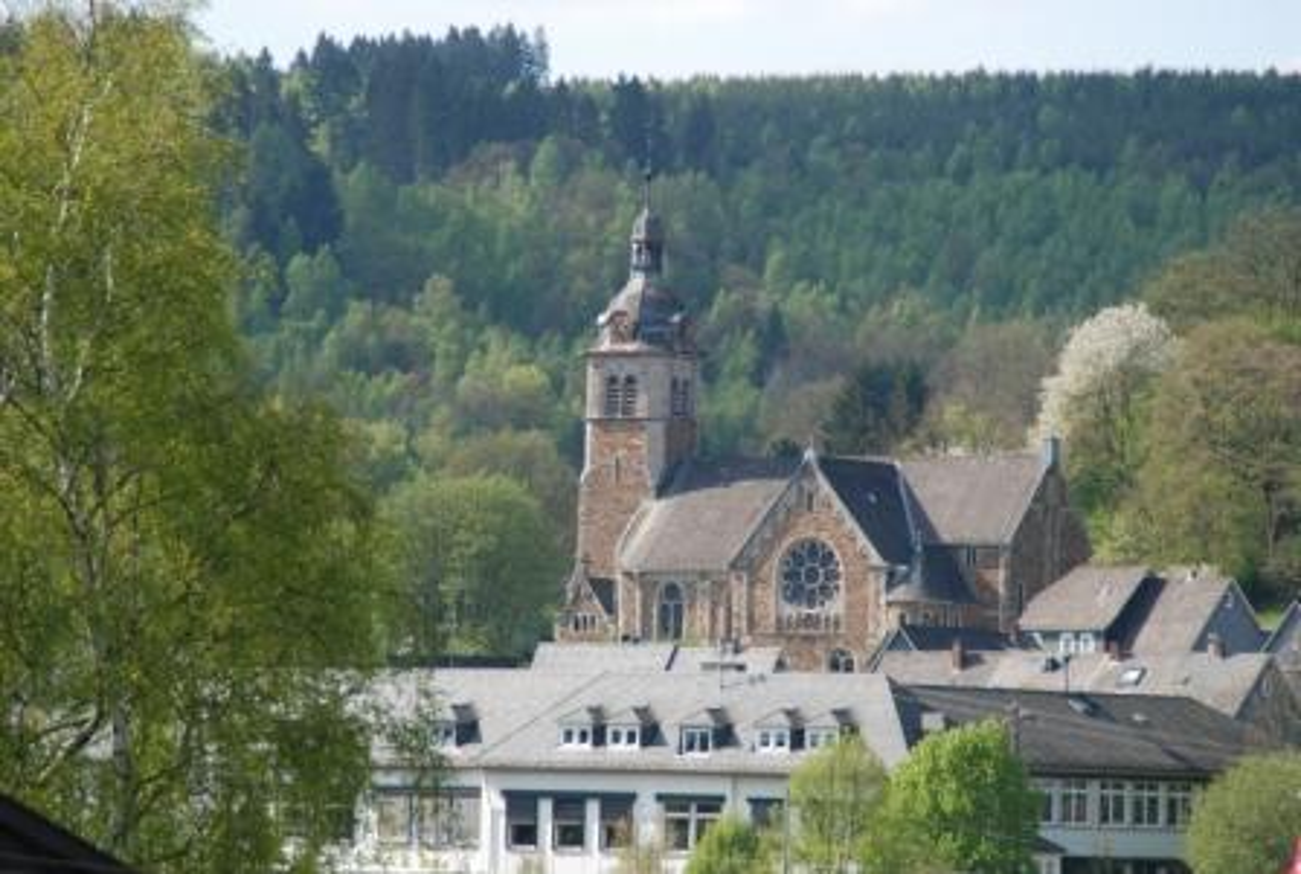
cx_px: 650
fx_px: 6520
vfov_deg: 7.7
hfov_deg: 11.4
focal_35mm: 180
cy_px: 437
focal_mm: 120
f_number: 5.6
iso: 200
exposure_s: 1/400
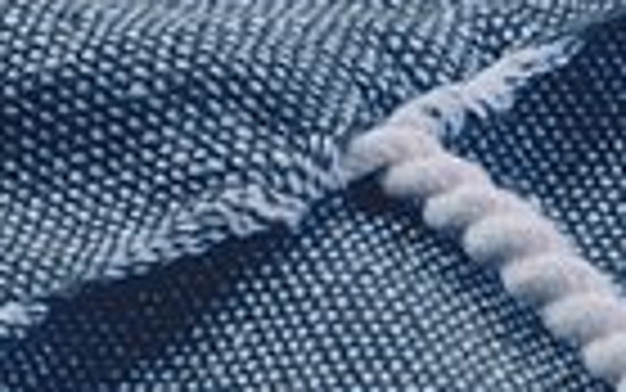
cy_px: -230
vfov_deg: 1.6
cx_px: 1261
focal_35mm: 829
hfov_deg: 2.5
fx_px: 14149
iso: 80
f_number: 13
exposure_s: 1/160
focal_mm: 105
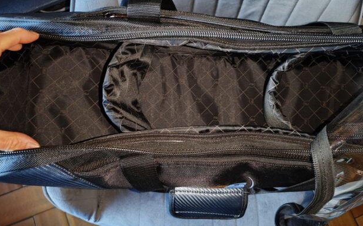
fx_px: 287
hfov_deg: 64.7
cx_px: 182
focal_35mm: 29
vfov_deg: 42.9
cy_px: 90
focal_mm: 6.12
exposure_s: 1/33
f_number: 1.9
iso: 4000
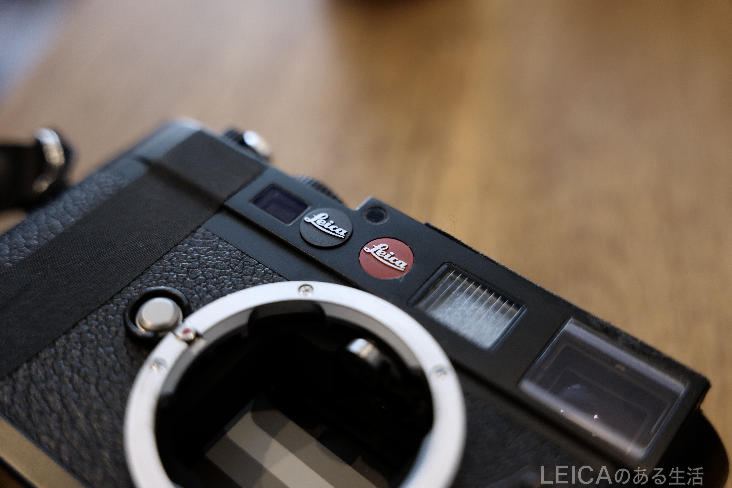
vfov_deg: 30.5
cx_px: 366
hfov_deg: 44.5
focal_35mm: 44
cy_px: 244
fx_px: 895
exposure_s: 1/125
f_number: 3.2
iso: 1600
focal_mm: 44
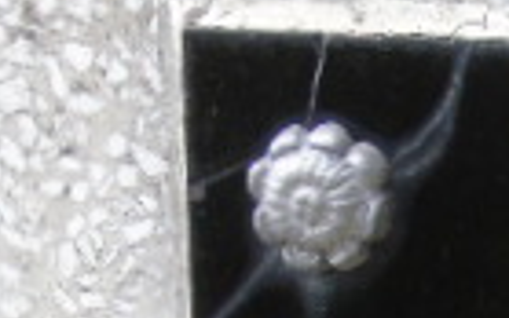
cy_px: 848
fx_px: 10949
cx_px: 1099
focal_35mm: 789
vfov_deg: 1.7
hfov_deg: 2.6
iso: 320
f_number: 4.9
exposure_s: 1/125
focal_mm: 29
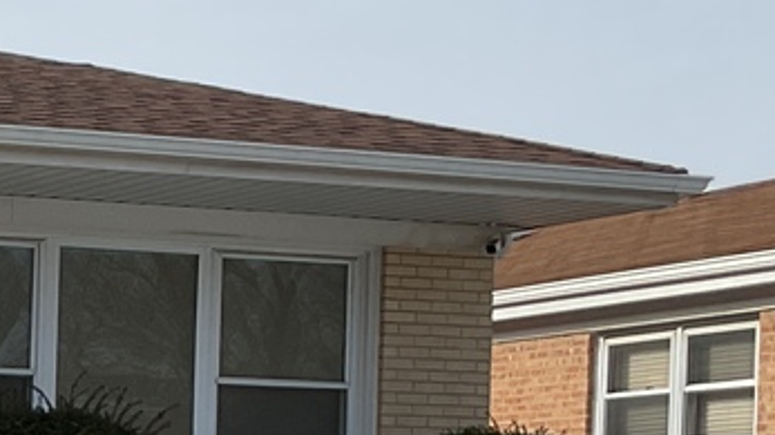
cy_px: 600
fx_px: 2691
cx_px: -326
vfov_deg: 9.1
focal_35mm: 131
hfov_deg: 15.3
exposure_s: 1/2227
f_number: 1.8
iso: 16
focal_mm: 3
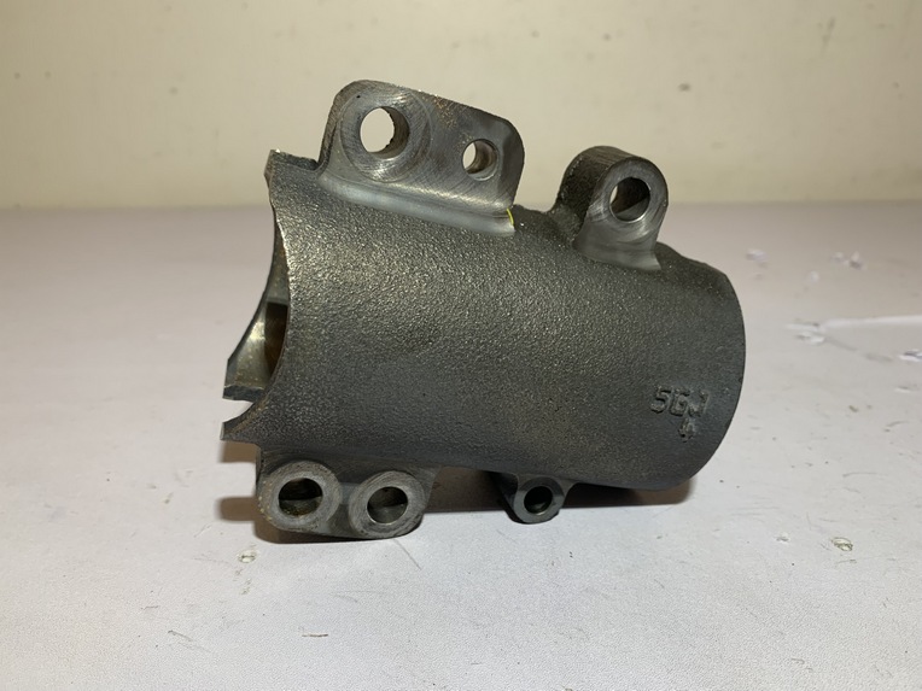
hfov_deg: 67.3
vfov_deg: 53.1
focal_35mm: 26
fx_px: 693
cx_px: 461
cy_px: 346
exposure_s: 1/121
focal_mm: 4.25
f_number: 1.8
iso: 50
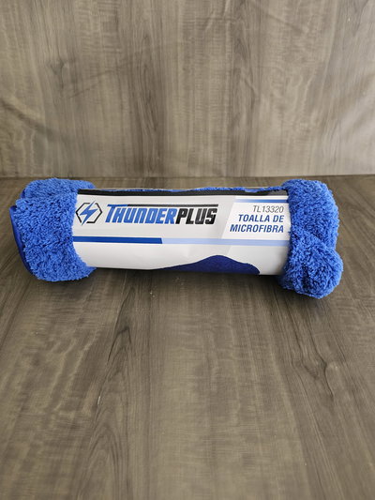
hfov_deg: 58.9
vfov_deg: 73.9
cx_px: 188
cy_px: 250
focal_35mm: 23
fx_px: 332
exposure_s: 1/200
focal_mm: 6.3
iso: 640
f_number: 1.7
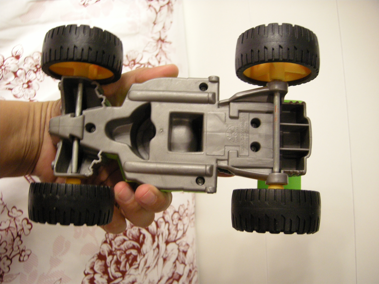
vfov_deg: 40.7
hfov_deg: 52.6
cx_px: 190
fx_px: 383
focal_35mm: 35
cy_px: 142
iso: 400
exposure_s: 1/22.7
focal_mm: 7.5
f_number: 2.7
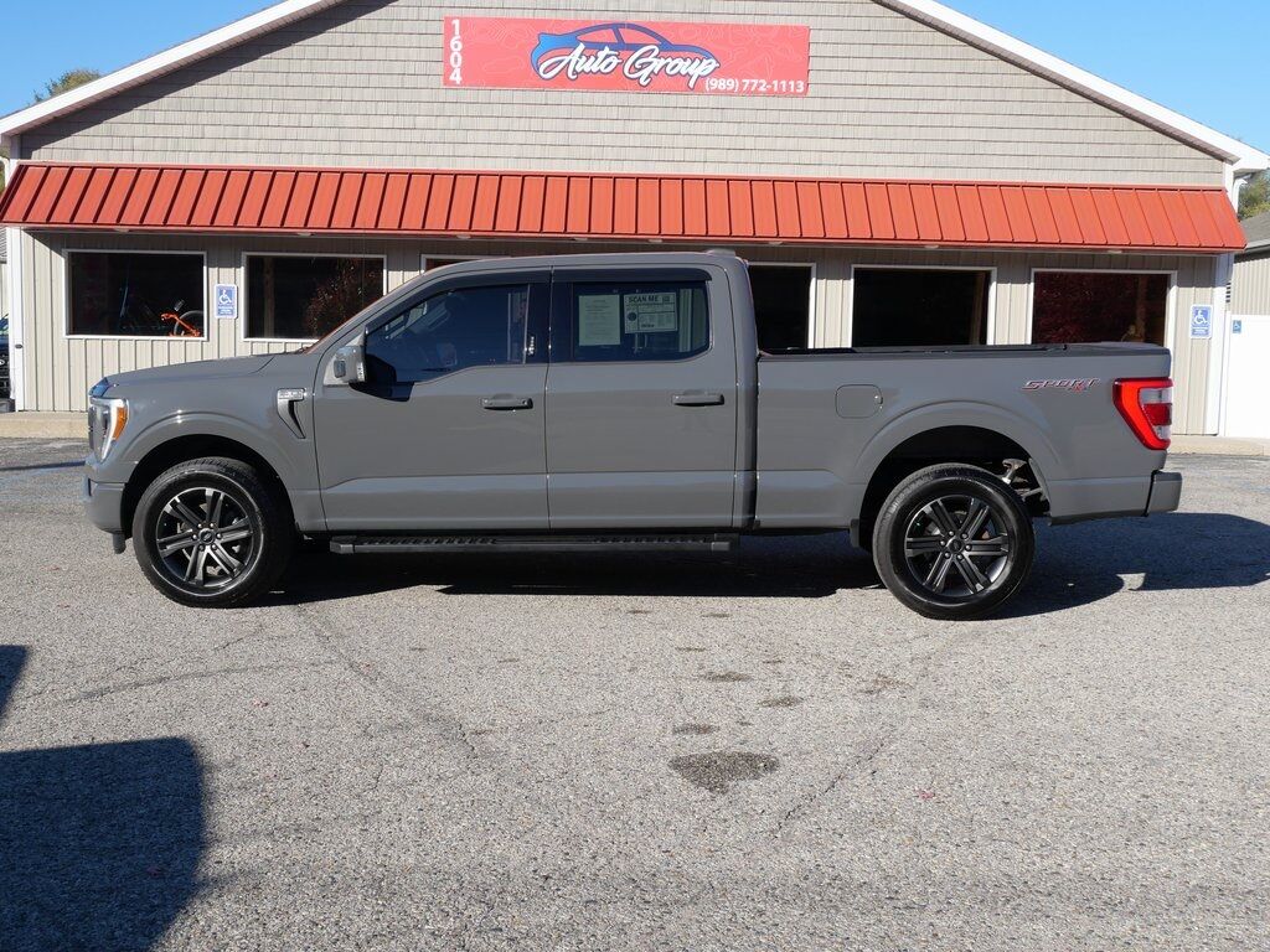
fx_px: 1321
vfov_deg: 39.7
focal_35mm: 36
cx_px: 635
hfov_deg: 51.4
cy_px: 476
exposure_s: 1/400
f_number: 8
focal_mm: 18
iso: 200
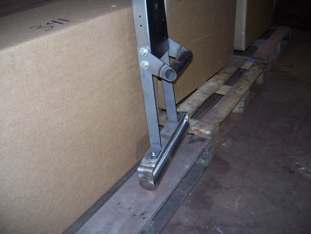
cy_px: 117
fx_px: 332
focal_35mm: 37
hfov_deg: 50.1
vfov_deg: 38.7
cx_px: 156
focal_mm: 7.8
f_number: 2.8
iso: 125
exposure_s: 1/60
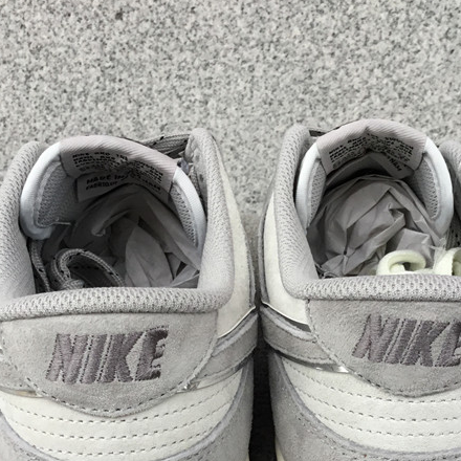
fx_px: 844
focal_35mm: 56
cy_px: 347
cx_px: 264
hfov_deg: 30.5
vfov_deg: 30.0
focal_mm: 3.3
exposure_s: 1/100
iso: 50
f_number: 2.4
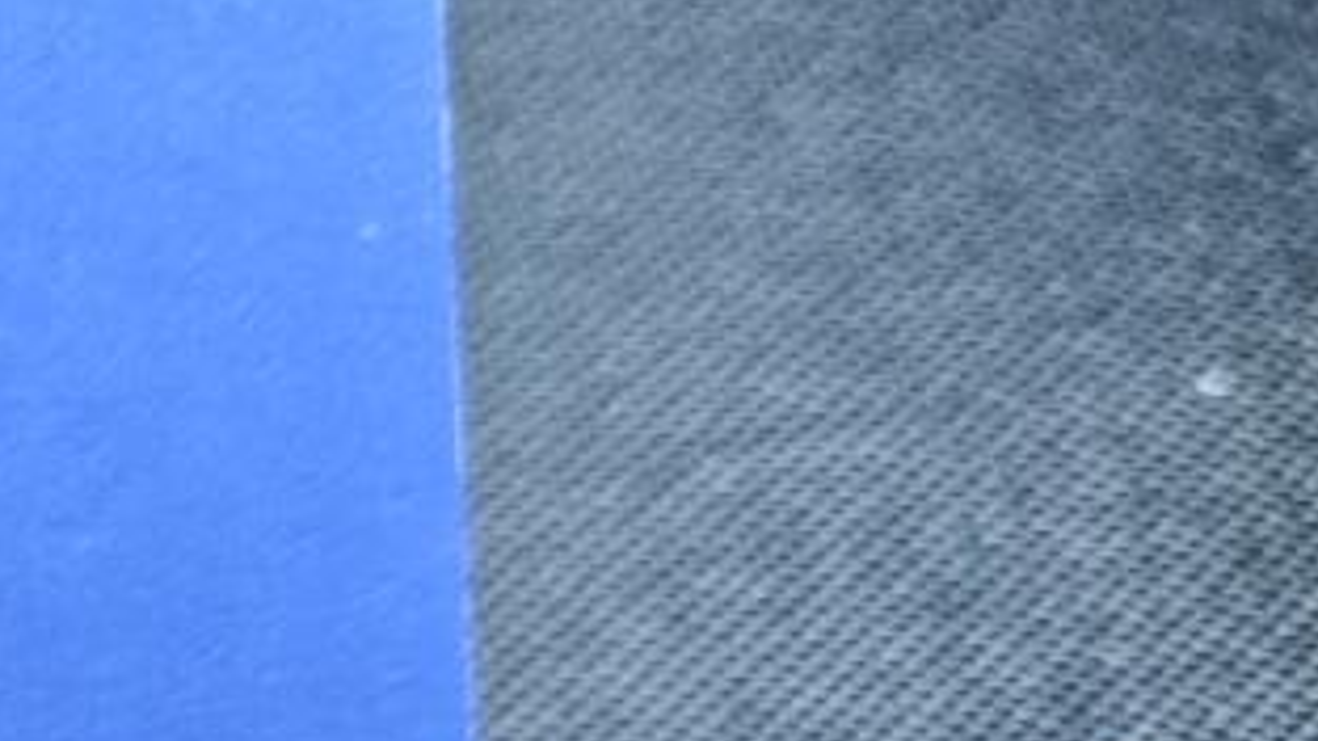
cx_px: -1550
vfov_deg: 9.5
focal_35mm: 117
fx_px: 4089
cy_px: 1591
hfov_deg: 14.3
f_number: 1.6
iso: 160
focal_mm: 5.84
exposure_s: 1/64
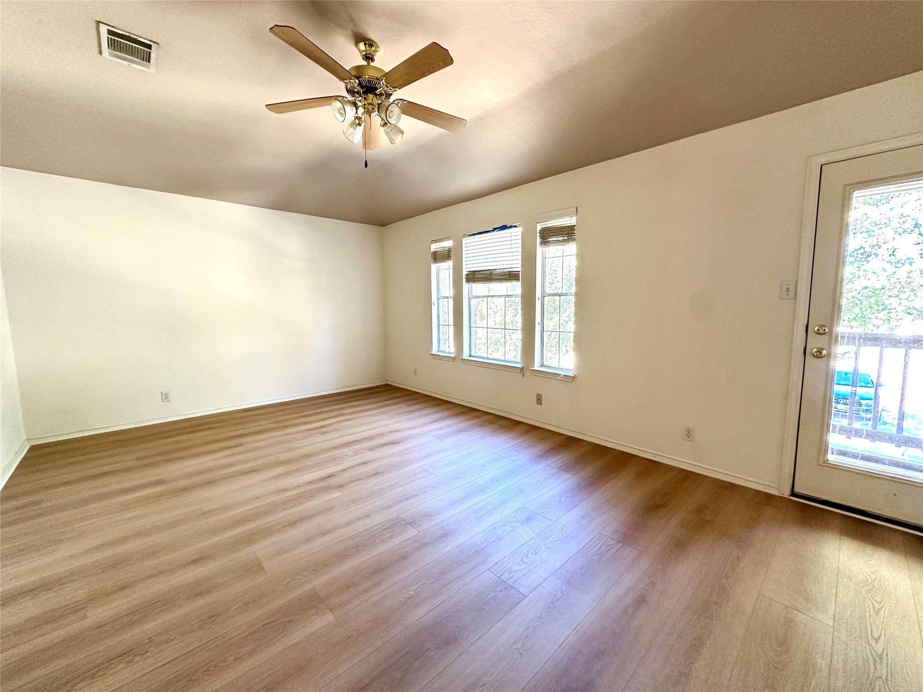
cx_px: 462
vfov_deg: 85.7
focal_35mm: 14
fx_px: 373
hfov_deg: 102.1
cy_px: 346
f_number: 2.2
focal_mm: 2.22
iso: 320
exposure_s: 1/63
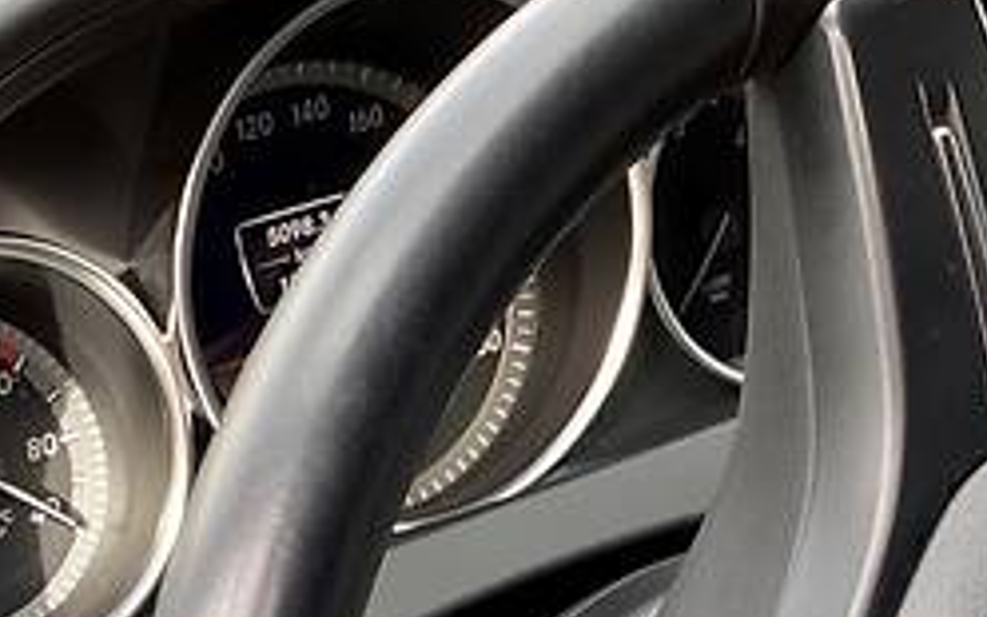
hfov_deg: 23.2
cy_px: 720
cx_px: 653
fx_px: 2394
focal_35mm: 89
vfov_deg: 14.3
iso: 80
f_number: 1.8
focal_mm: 4.2
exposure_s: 1/122
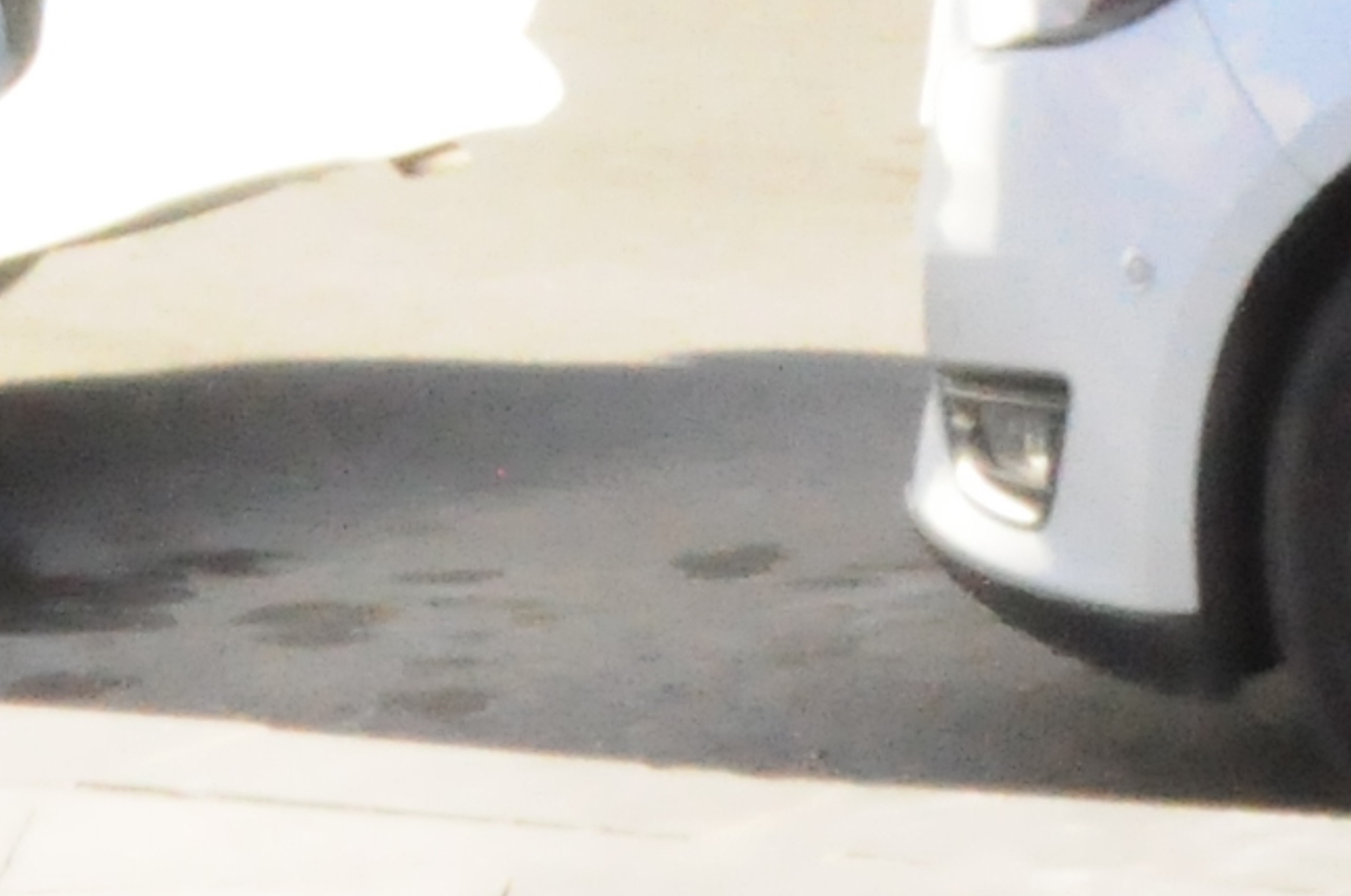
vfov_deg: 4.5
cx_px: 3774
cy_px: -727
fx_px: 11166
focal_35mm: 298
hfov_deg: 6.4
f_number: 29
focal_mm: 30
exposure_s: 1/200
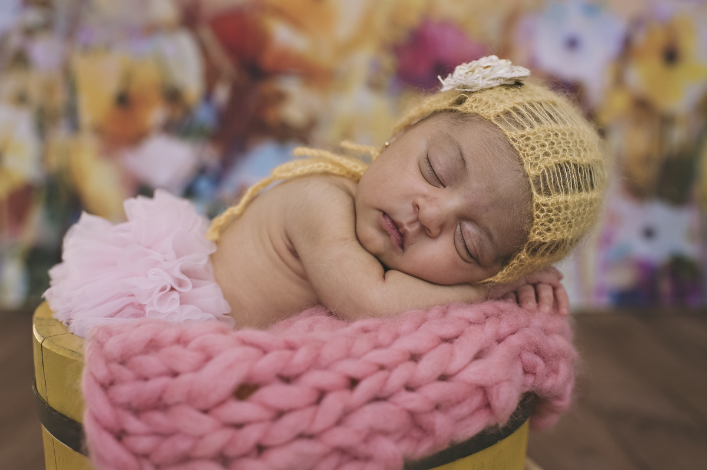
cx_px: 354
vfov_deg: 37.8
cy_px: 235
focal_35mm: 35
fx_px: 687
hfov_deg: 54.5
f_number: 3.5
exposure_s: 1/200
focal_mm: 35
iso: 400
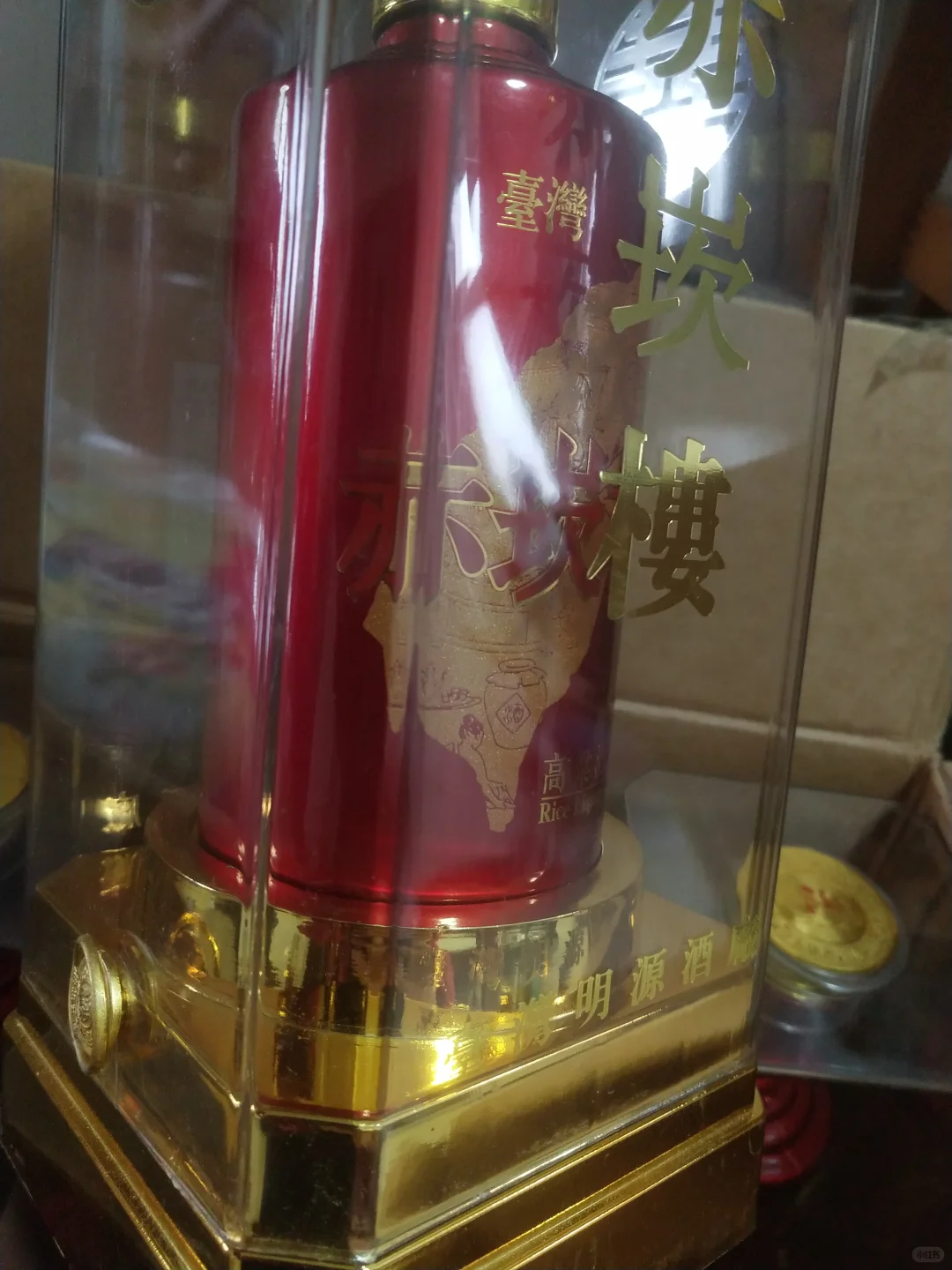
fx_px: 1100
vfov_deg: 60.0
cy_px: 635
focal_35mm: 30
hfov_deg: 46.8
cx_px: 476
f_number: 1.8
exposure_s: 1/33.3
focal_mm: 3.95
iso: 391
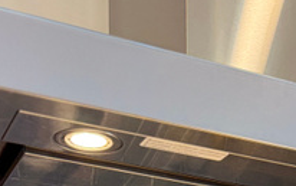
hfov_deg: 21.5
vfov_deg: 11.1
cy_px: 476
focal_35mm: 95
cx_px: 256
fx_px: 767
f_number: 1.78
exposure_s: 1/120
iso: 80
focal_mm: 6.76
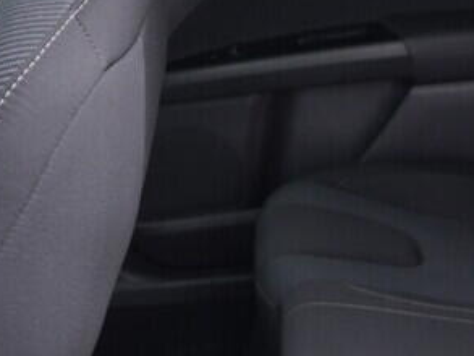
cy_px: 261
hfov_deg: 15.8
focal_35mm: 121
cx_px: 521
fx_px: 1658
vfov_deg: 12.2
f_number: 2.8
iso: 400
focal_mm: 24
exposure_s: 1/40
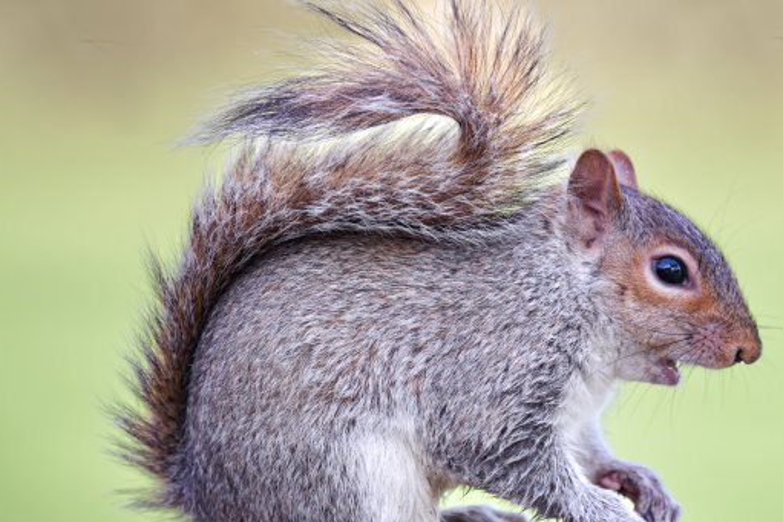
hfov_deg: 3.9
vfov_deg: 2.6
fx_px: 11465
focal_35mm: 527
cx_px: 411
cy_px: 288
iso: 1800
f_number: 6
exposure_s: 1/1000
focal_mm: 440
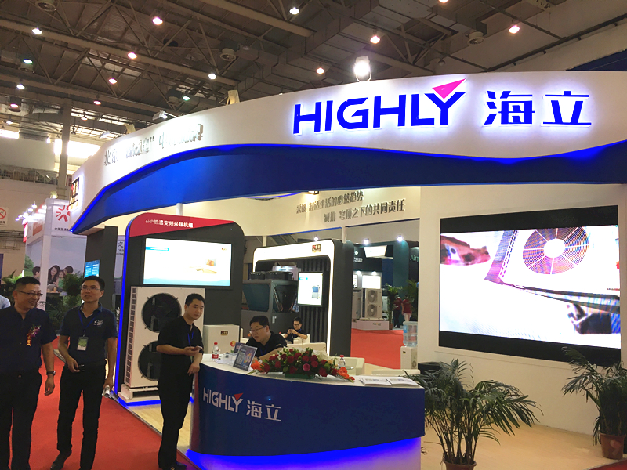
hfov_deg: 61.7
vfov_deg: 48.2
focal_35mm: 29
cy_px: 235
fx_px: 525
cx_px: 314
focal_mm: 4.15
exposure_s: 1/33
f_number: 2.2
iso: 25
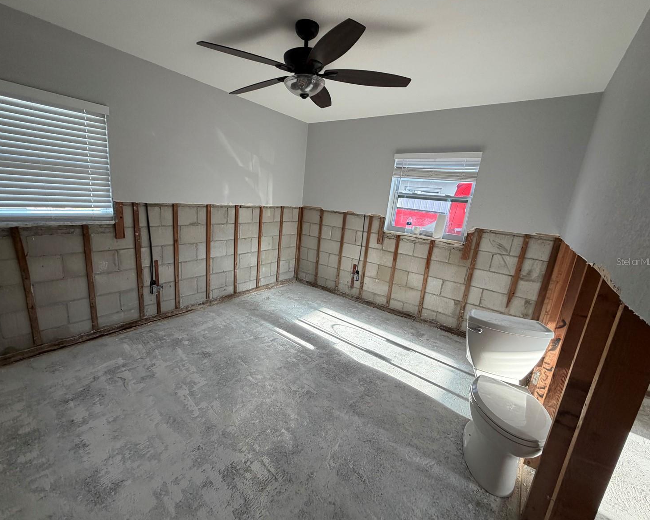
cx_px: 302
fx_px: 289
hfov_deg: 96.6
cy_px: 261
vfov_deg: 84.0
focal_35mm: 15
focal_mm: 2.22
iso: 125
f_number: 2.2
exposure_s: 1/121
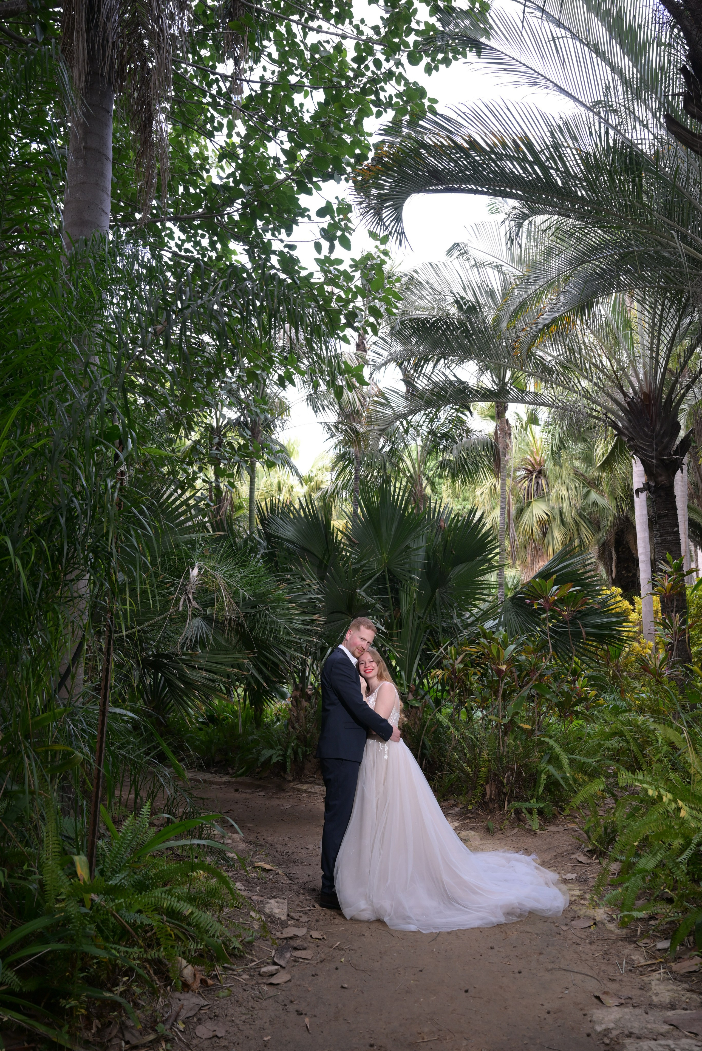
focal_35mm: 28
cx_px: 351
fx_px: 803
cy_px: 526
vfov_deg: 66.4
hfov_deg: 47.2
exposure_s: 1/160
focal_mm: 27.5
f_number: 3.5
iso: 250
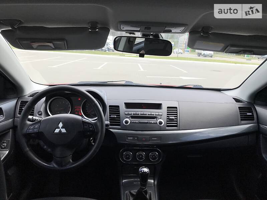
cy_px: 100
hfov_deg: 63.4
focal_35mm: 28
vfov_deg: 49.7
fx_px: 216
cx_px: 134
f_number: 1.8
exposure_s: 1/363
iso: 20
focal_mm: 4
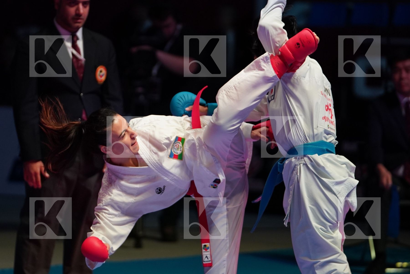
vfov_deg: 4.9
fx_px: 3177
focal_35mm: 279
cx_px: 205
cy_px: 137
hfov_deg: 7.4
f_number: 2.8
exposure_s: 1/1000
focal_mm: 186
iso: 2000
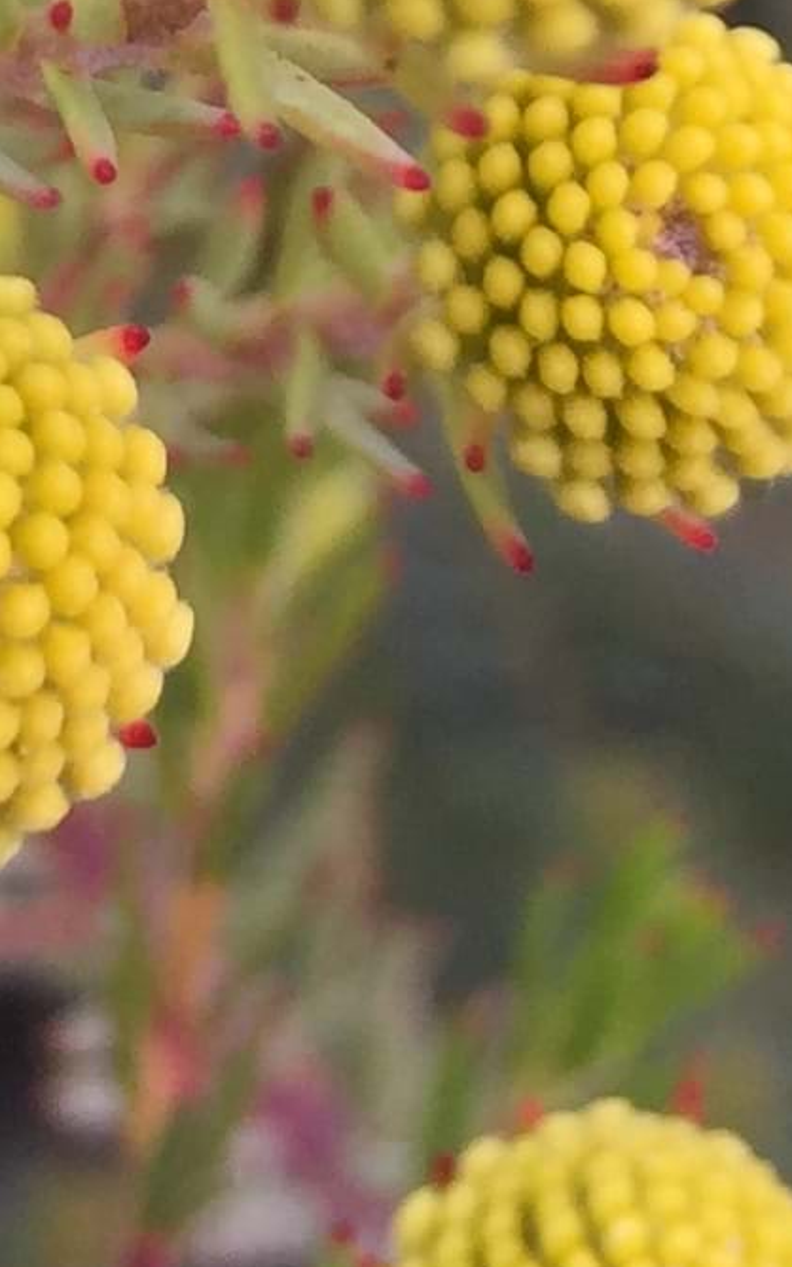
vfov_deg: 12.5
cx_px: 104
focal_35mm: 150
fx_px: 5181
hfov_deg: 8.7
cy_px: -1131
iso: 32
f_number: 2.2
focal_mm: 4.15
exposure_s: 1/206
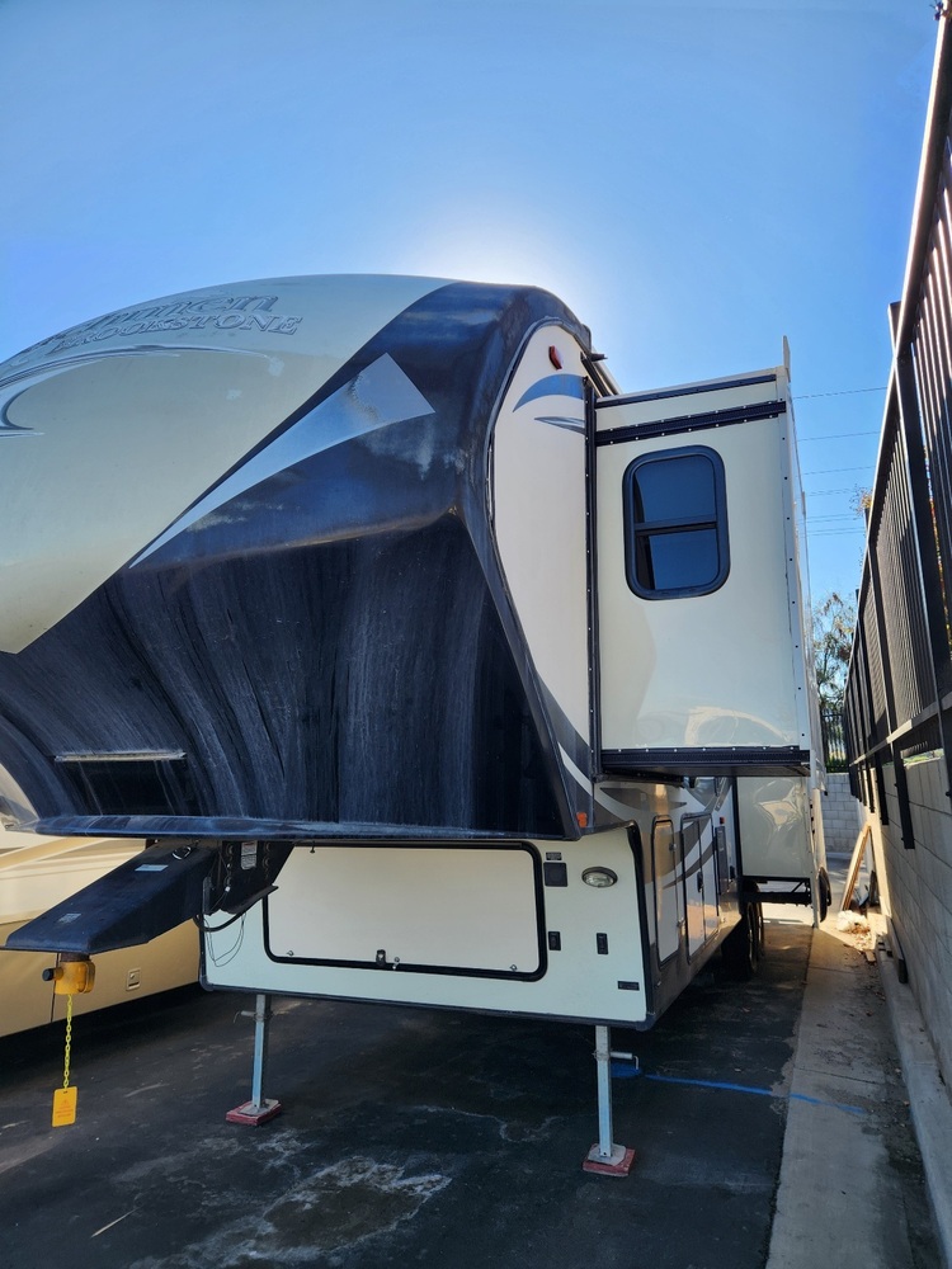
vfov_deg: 73.9
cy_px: 634
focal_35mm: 23
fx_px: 843
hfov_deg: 58.9
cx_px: 476
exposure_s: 1/667
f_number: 1.8
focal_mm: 5.4
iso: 20
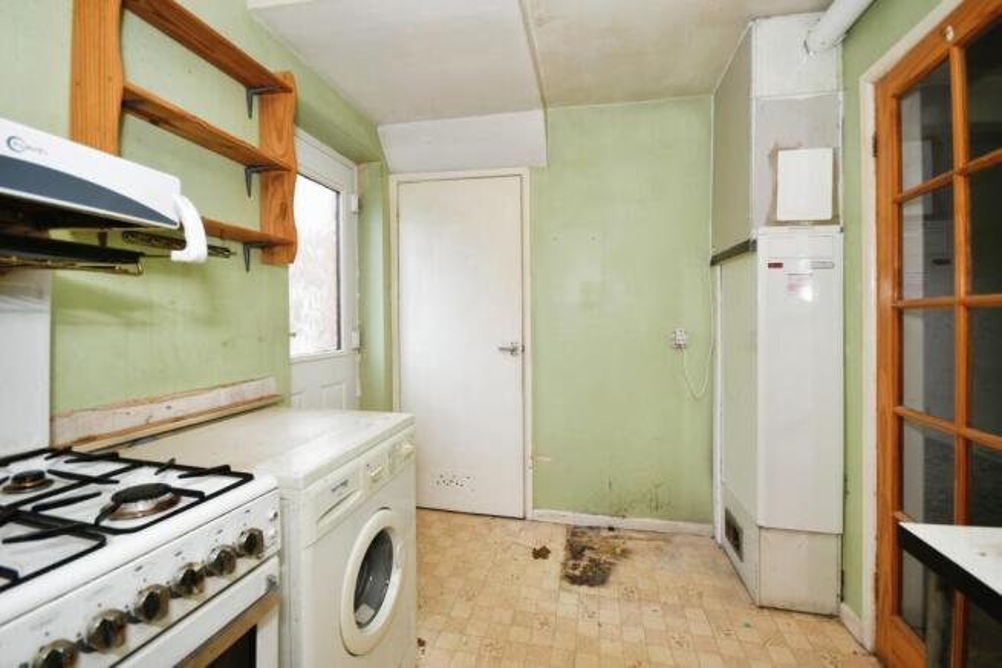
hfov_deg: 100.4
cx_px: 501
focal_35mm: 15
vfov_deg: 77.4
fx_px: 418
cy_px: 334
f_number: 8
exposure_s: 1/60
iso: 400
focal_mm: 10
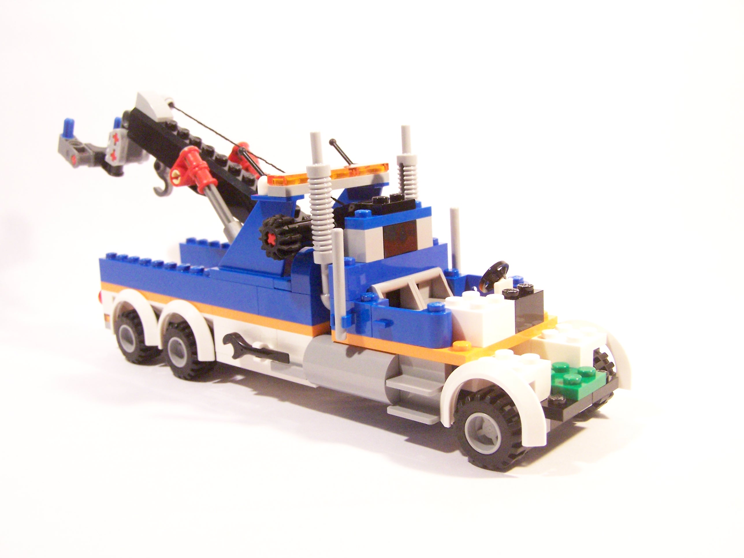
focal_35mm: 38
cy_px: 279
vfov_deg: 37.7
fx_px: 817
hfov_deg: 49.0
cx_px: 372
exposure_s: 1/30
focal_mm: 6.3
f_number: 3.6
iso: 400
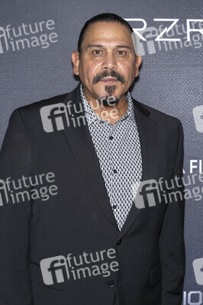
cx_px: 102
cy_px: 152
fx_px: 517
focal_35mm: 61
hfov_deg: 22.2
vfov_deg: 32.9
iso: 800
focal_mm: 61
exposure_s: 1/200
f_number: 5.6
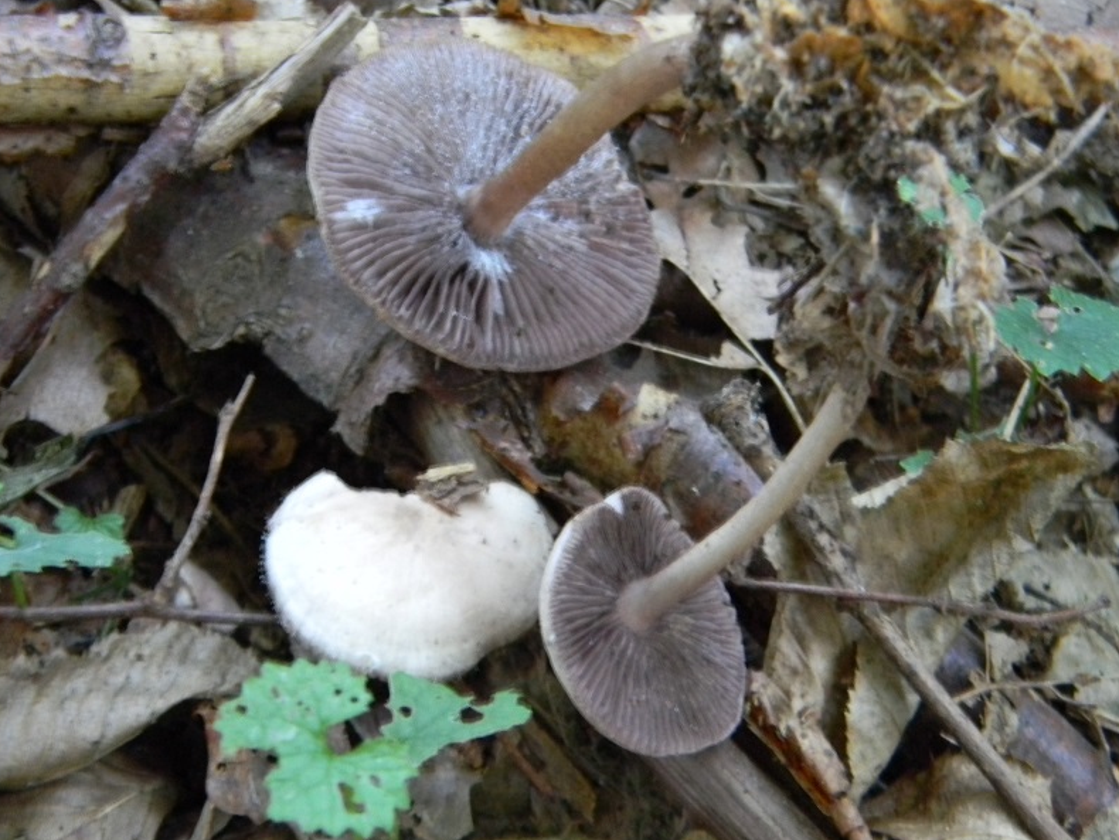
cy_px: 424
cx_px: 554
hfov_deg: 23.3
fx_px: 2716
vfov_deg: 17.6
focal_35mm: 84
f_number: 4.5
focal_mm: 15.1
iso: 400
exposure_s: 1/2.3
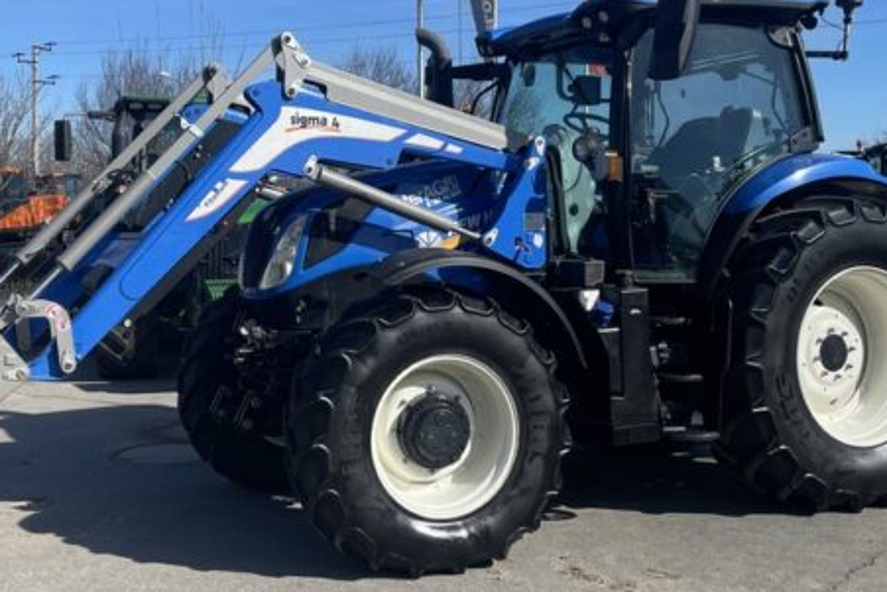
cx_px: 326
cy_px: 224
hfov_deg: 42.4
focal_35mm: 46
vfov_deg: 29.2
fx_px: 1134
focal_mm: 4.2
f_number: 1.6
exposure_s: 1/3731
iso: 32
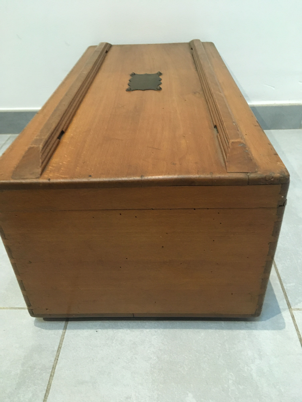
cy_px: 201
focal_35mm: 29
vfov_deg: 61.7
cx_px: 151
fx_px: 337
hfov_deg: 48.2
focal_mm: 4.15
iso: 200
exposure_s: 1/17
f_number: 2.2
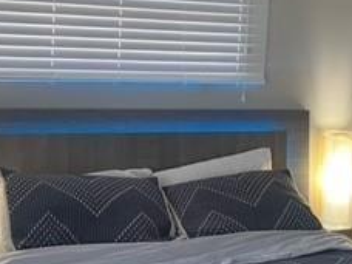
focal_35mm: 73
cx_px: 310
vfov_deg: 20.1
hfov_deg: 25.9
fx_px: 742
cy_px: 103
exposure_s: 1/60
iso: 160
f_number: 1.8
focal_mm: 4.25
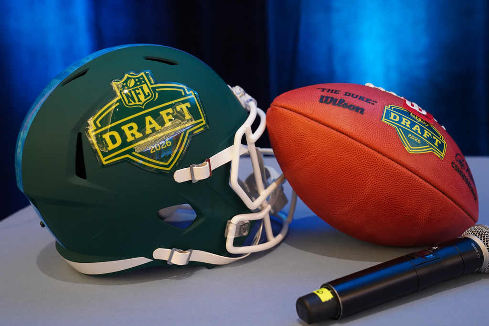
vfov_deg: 31.2
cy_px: 163
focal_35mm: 43
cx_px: 244
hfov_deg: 45.4
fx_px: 584
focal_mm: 43
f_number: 4.5
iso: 8000
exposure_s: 1/160
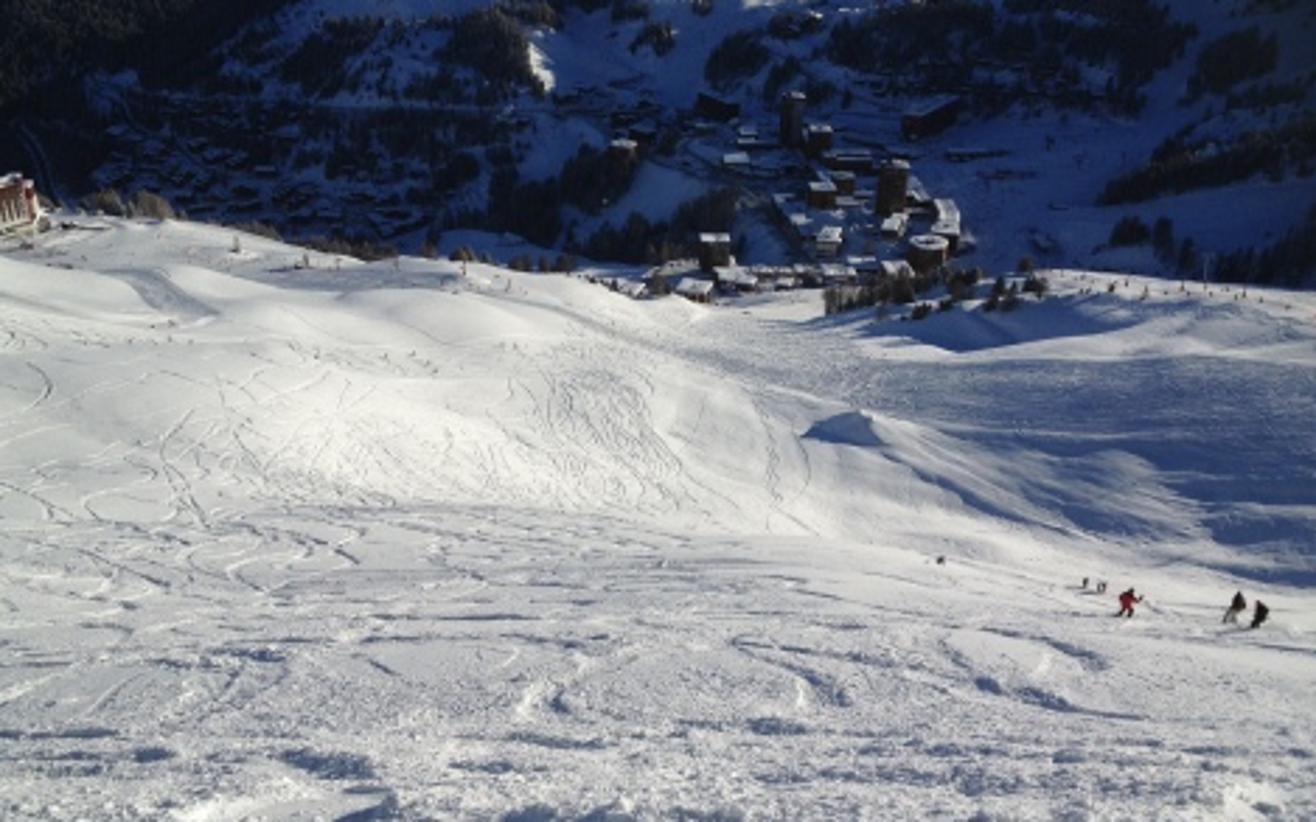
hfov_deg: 51.5
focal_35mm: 38
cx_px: 645
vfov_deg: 33.6
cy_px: 432
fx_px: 1363
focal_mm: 4.28
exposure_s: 1/4608
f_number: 2.4
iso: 50
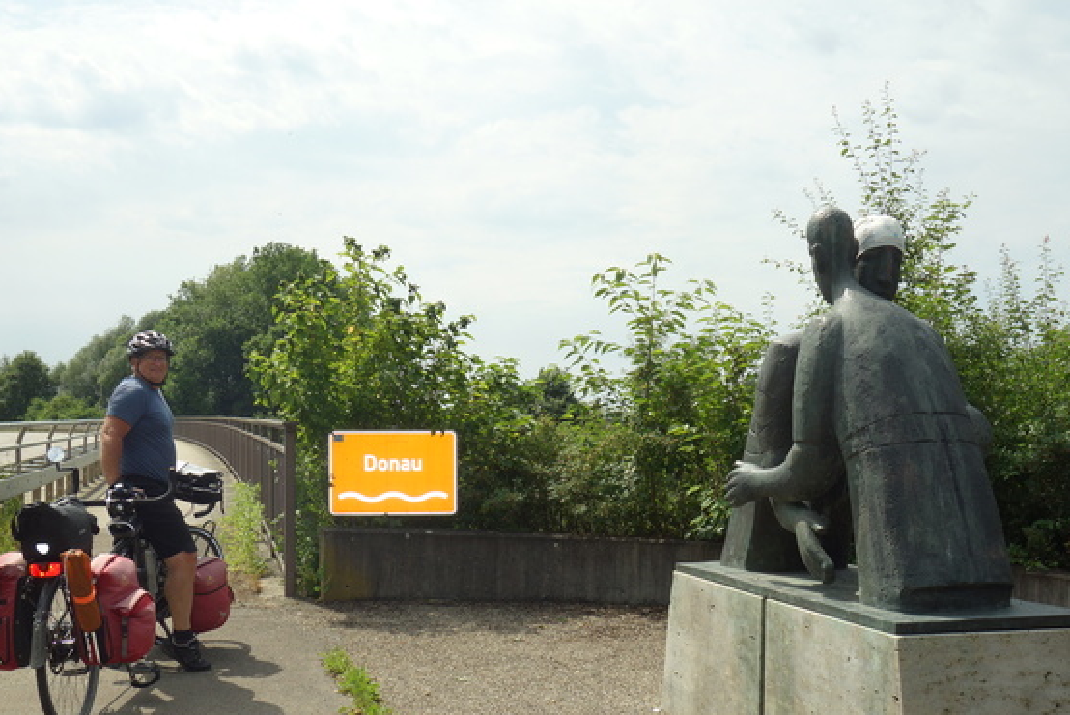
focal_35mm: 40
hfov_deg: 48.4
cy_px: 458
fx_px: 1189
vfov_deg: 33.2
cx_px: 539
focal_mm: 10.4
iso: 125
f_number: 5
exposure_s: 1/800
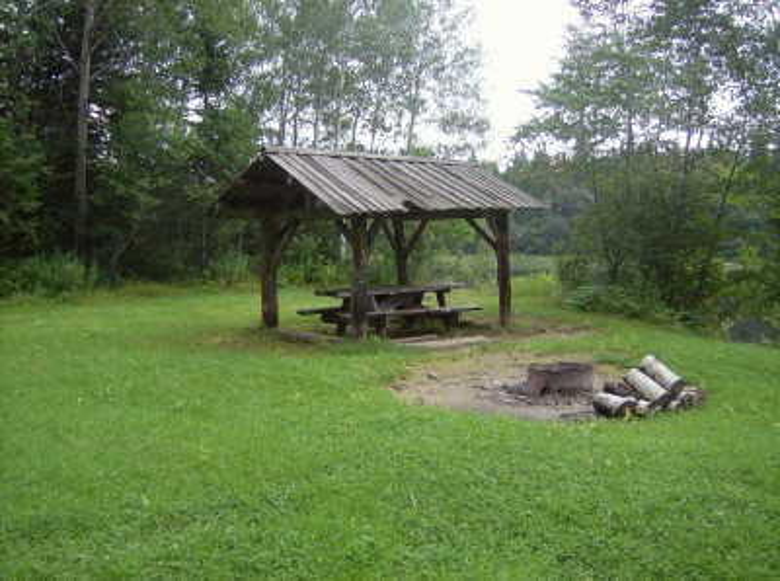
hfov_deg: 51.5
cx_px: 390
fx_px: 809
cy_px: 290
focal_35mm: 36
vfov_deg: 39.5
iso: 100
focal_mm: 6
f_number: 2.8
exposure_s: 1/85.3
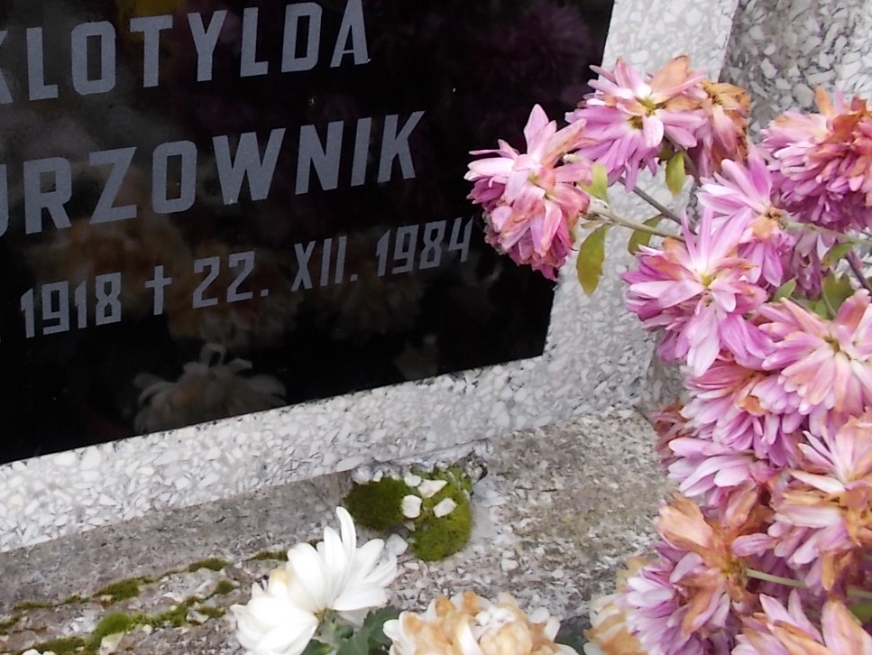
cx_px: 179
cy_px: 137
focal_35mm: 43
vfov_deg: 32.7
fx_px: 1084
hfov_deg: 42.0
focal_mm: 4.6
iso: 80
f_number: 3.2
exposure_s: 1/40
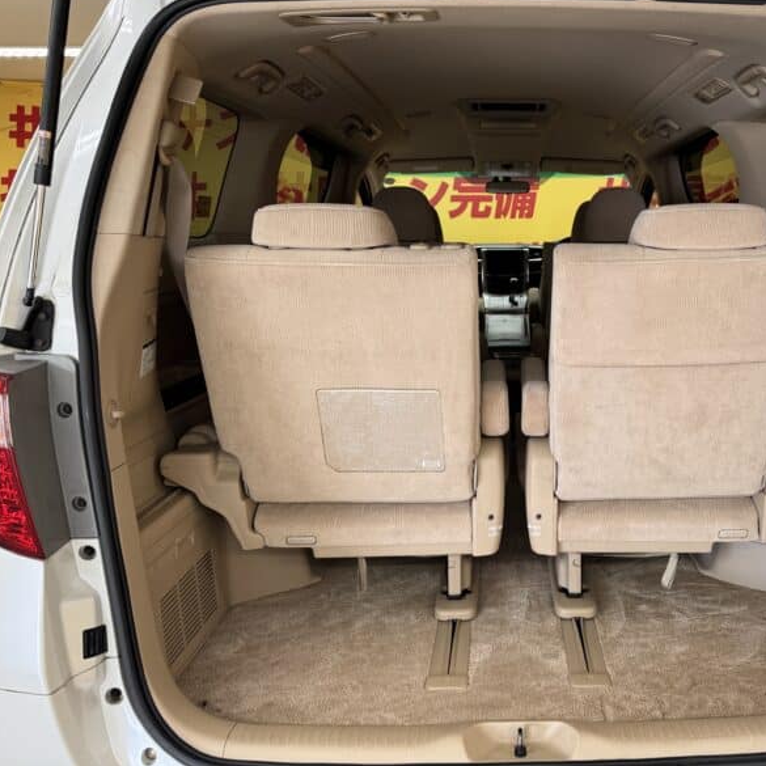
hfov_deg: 54.3
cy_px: 376
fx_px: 726
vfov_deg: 55.6
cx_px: 520
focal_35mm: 29
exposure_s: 1/100
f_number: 1.78
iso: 80
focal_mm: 6.76
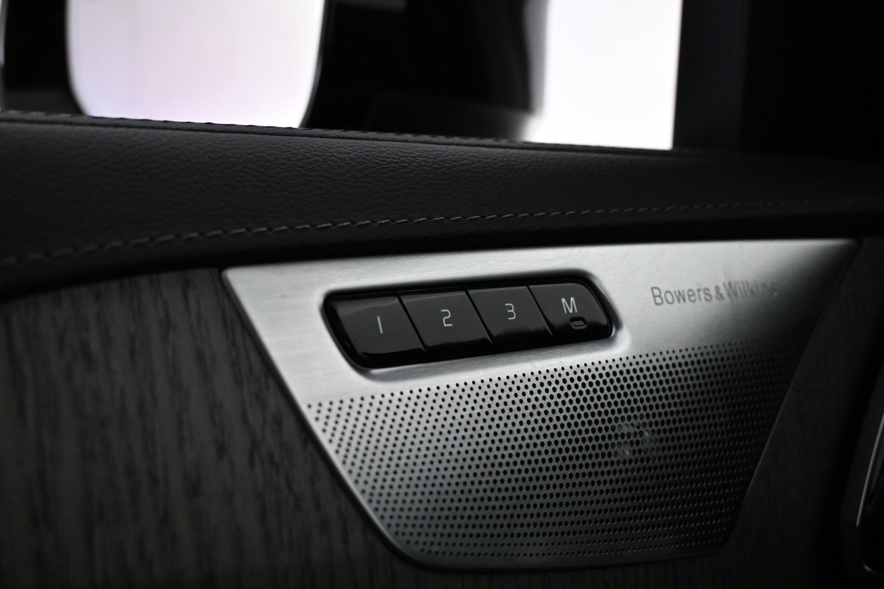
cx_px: 442
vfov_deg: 36.9
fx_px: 884
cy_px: 294
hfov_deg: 53.1
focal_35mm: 36
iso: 1600
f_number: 4.2
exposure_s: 1/80
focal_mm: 24
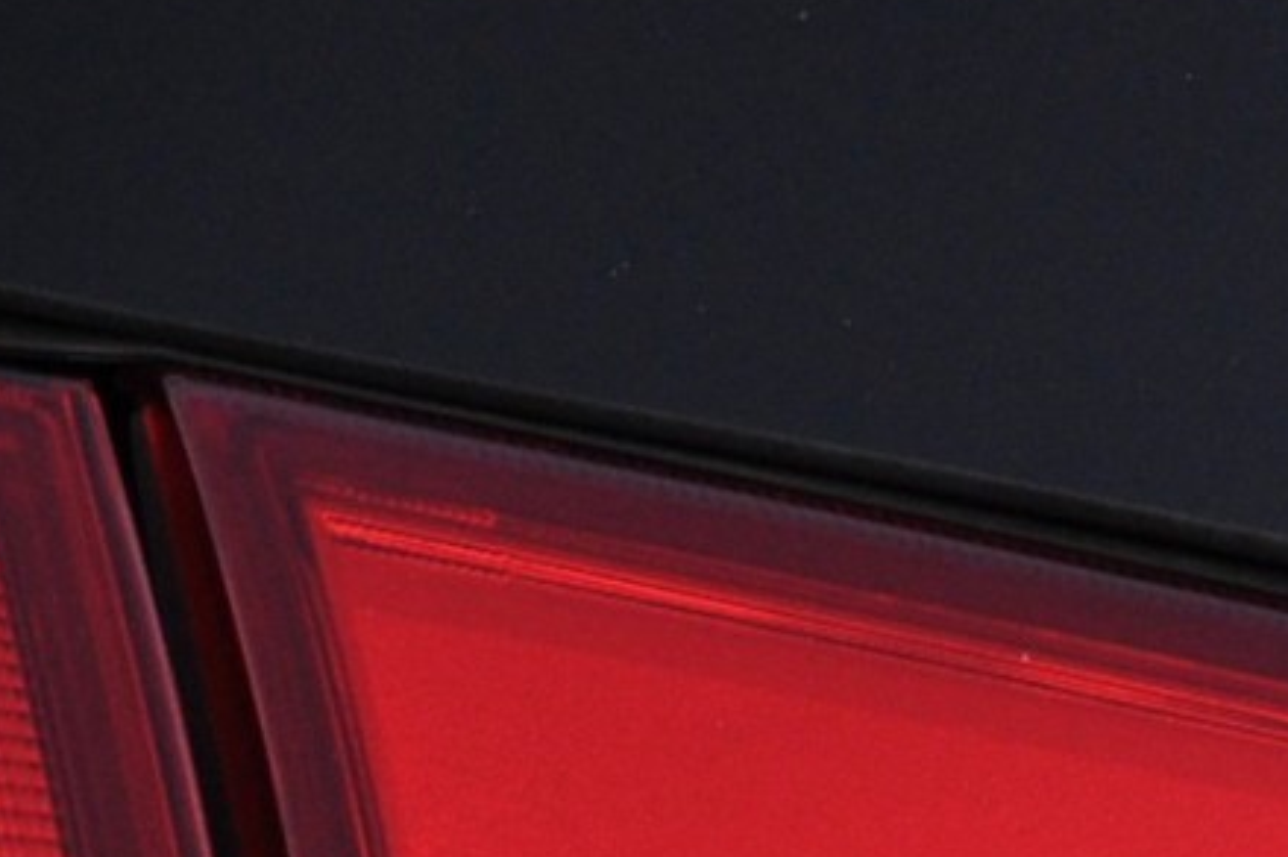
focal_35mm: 222
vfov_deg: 5.9
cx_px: 951
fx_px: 7936
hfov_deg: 9.3
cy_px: 2018
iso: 500
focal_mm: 26
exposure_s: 1/60
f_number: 4.2
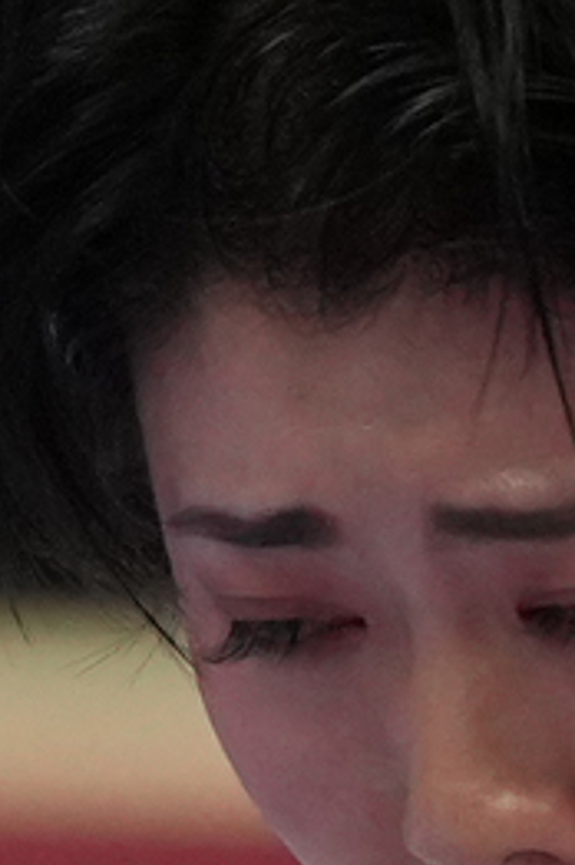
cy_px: 1885
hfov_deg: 0.5
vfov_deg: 0.7
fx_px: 68817
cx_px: -737
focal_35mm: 2865
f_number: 2.8
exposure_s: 1/1000
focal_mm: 200
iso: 1250
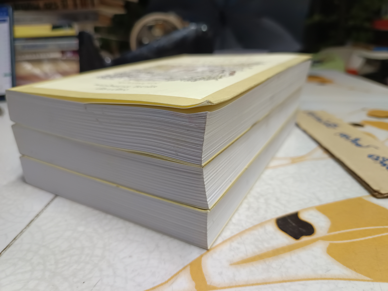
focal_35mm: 24
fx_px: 269
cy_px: 146
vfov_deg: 56.8
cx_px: 194
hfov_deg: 71.6
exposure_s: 1/33.3
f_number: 1.7
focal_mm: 5.31
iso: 1181
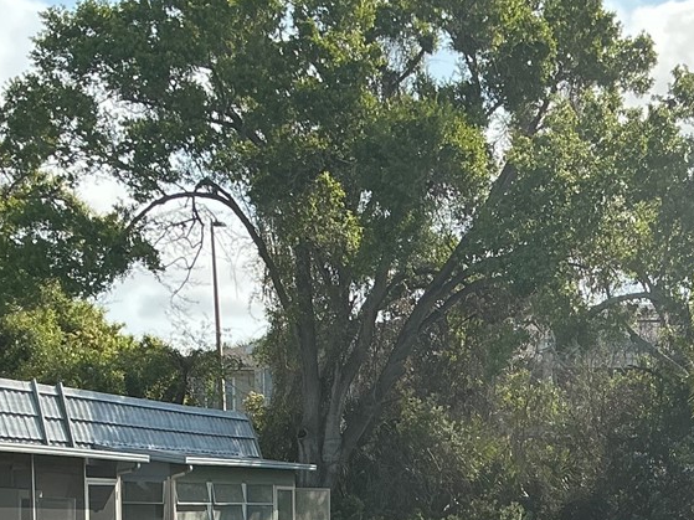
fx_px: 1664
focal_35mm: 83
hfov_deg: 23.1
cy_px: 663
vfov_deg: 16.8
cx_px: 590
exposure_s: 1/929
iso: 25
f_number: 1.8
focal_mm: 3
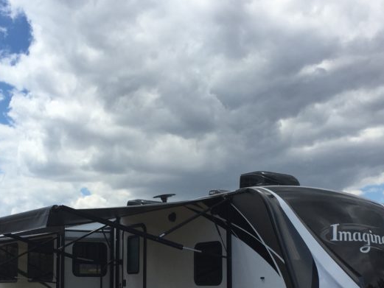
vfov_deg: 25.2
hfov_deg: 33.7
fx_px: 632
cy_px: 235
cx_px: 170
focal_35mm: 57
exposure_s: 1/3300
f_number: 2.2
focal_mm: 4.15
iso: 32
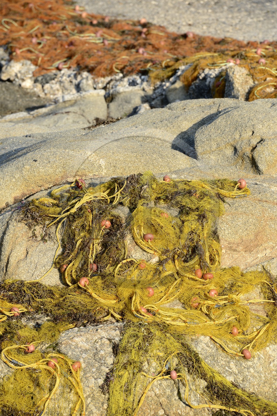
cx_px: 138
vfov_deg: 10.3
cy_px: 208
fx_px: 2311
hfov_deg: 6.9
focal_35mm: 200
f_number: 9
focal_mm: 200
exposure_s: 1/250
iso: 200
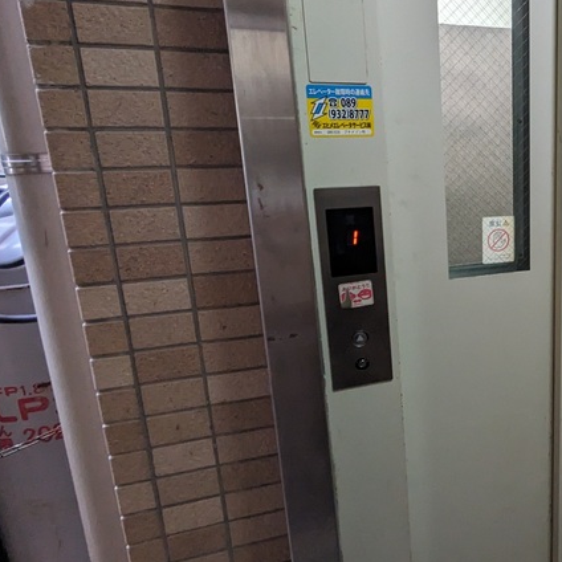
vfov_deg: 57.0
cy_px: 239
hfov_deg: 50.3
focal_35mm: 28
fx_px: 514
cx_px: 514
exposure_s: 1/24
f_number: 2.2
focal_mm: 1.83
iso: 270
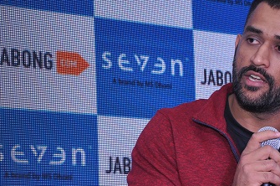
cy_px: 109
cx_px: 233
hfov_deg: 10.1
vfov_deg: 6.7
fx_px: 1584
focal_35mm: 204
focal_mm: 70
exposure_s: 1/125
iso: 500
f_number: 5.3
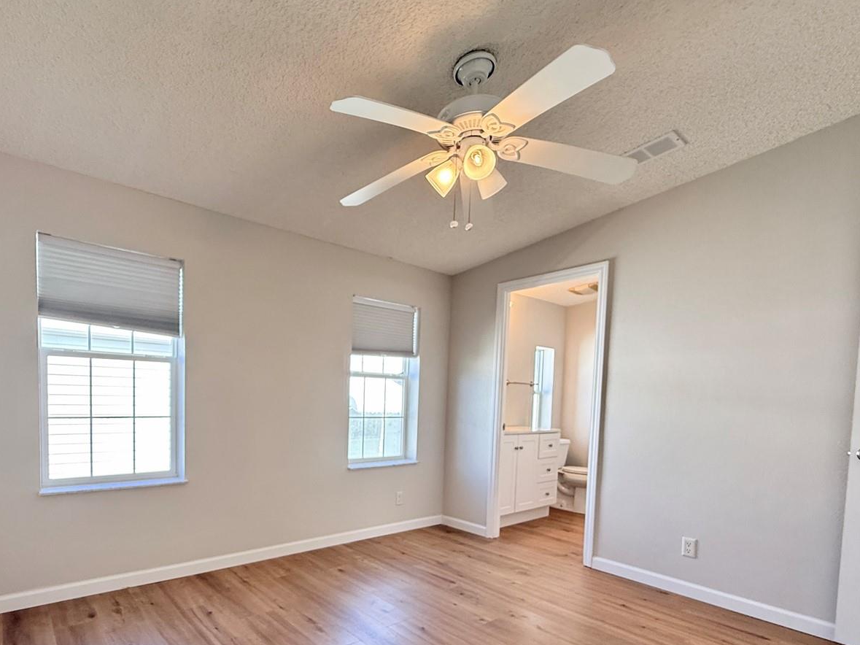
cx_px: 359
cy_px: 422
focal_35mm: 19
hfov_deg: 84.0
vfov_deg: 67.1
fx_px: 472
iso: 250
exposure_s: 1/120
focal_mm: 2.22
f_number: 2.2
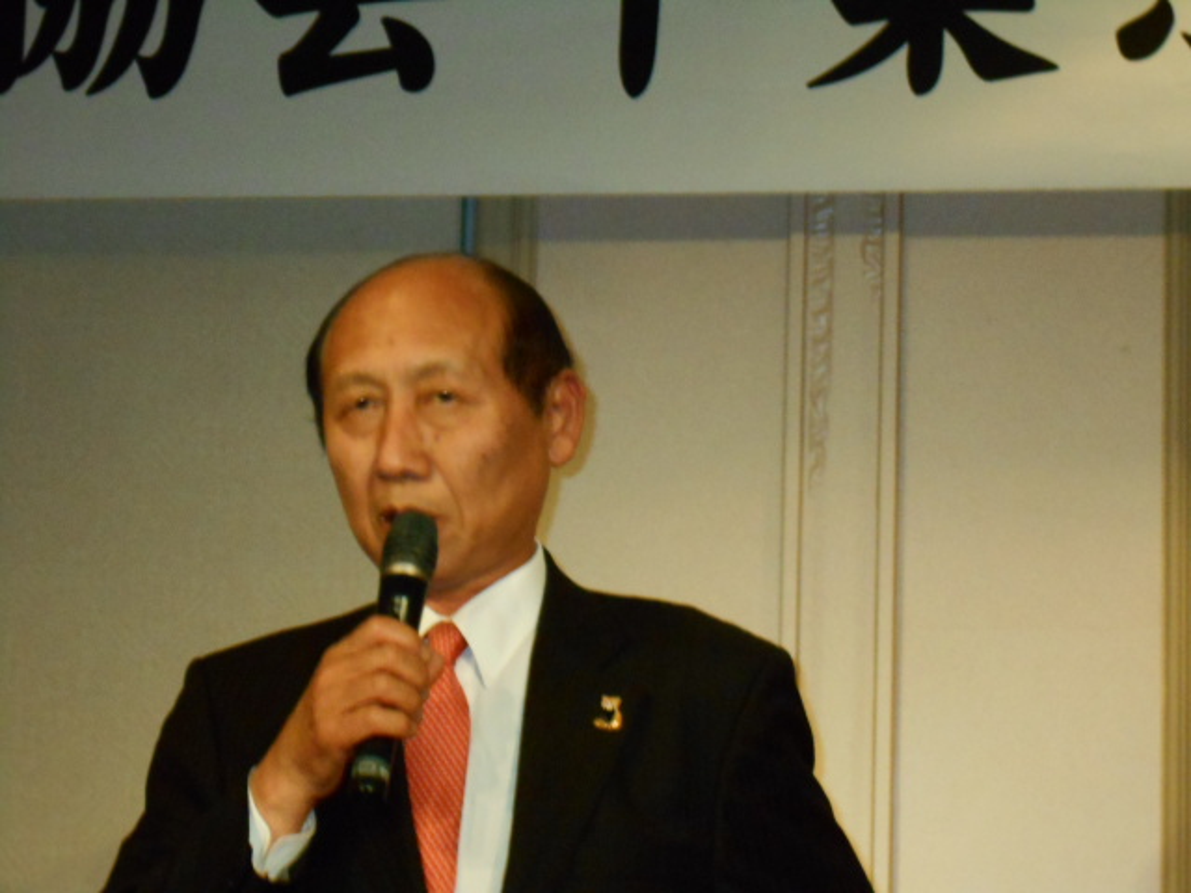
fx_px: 4473
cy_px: 446
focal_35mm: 130
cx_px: 596
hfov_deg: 15.2
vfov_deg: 11.4
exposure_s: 1/60
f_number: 6.5
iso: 800
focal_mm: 23
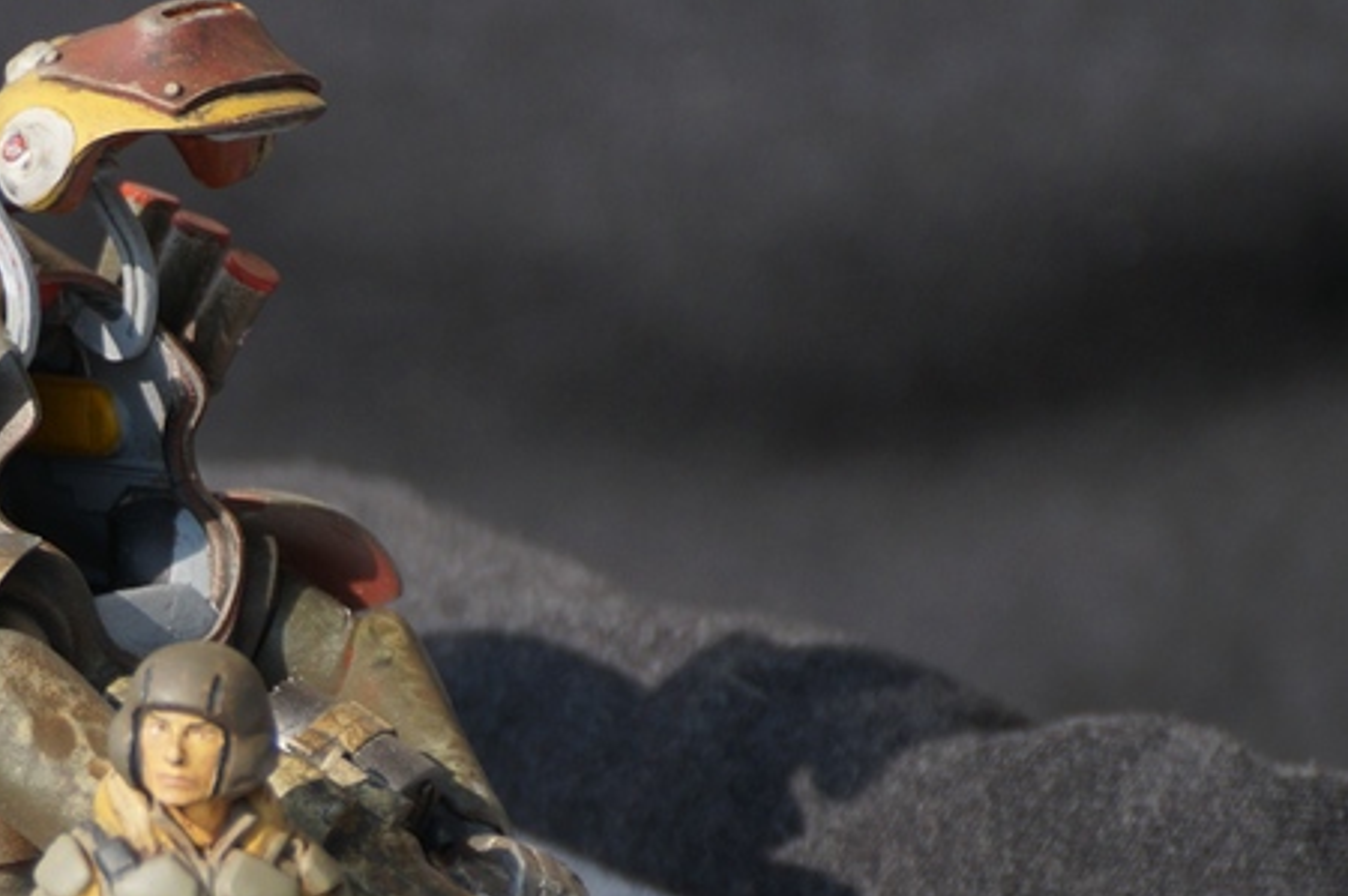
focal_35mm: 1001
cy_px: 899
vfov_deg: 1.4
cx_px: 21
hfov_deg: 2.1
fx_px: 37441
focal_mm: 300
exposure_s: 1/500
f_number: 5.6
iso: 125
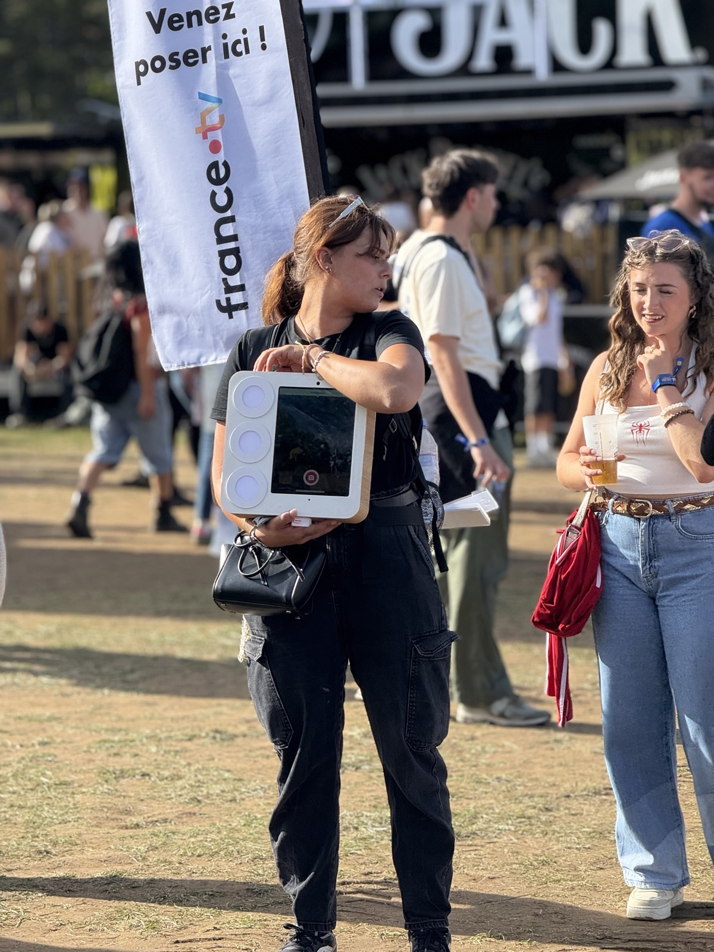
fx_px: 3300
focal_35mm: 120
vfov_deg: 16.4
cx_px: 357
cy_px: 476
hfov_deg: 12.3
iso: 64
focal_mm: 15.66
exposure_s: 1/563
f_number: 2.8
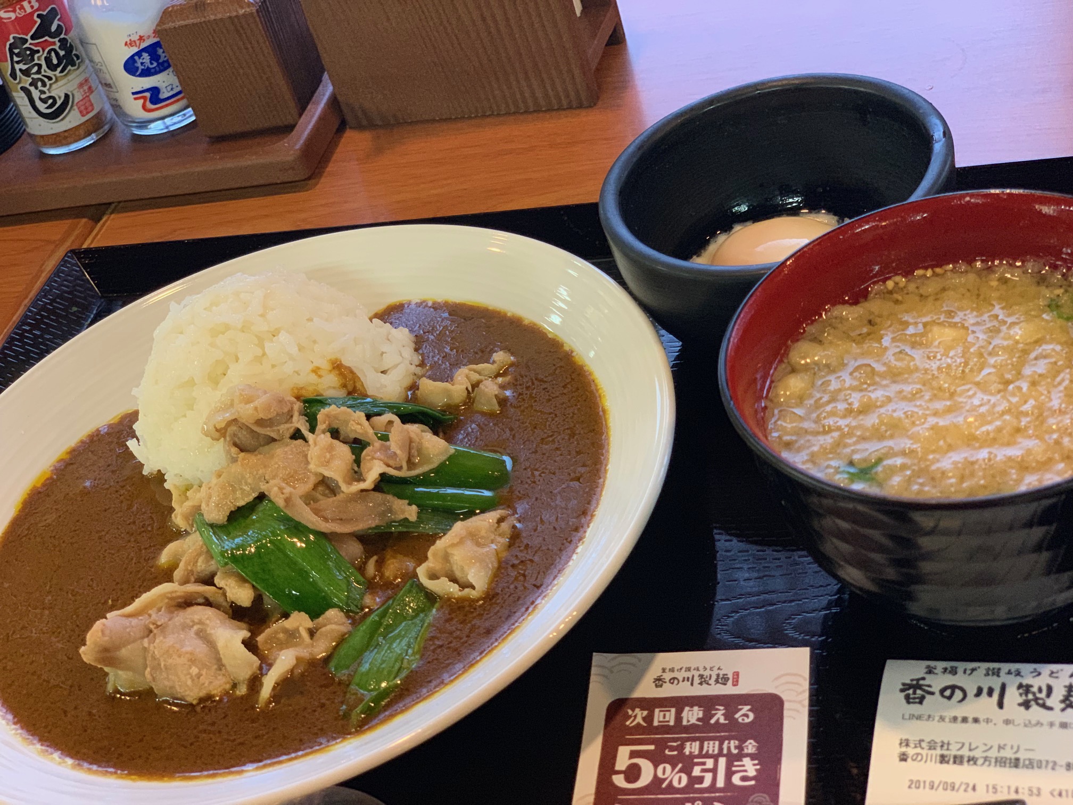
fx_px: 1612
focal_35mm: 52
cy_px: 402
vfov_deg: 28.0
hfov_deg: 36.8
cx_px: 536
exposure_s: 1/60
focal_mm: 6
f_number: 2.4
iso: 320
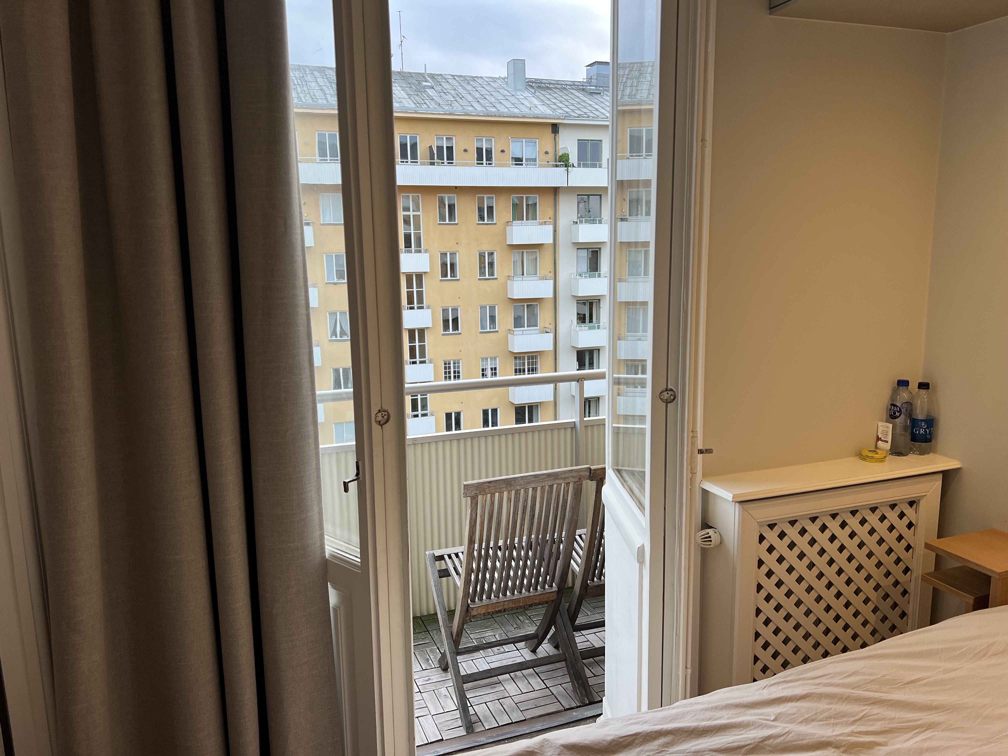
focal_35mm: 26
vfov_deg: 53.1
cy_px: 378
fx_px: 757
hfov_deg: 67.3
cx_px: 504
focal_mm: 5.7
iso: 100
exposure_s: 1/100
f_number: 1.5
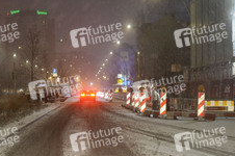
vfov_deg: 15.1
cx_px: 69
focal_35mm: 90
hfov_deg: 22.5
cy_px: 113
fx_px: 587
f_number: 1.6
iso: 640
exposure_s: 1/40
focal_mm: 30
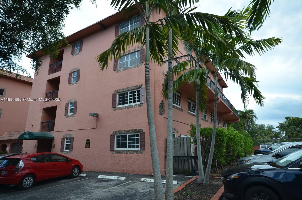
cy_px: 100
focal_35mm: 21
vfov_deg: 59.2
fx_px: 176
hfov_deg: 81.3
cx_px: 151
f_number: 7.1
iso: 200
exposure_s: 1/200
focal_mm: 14
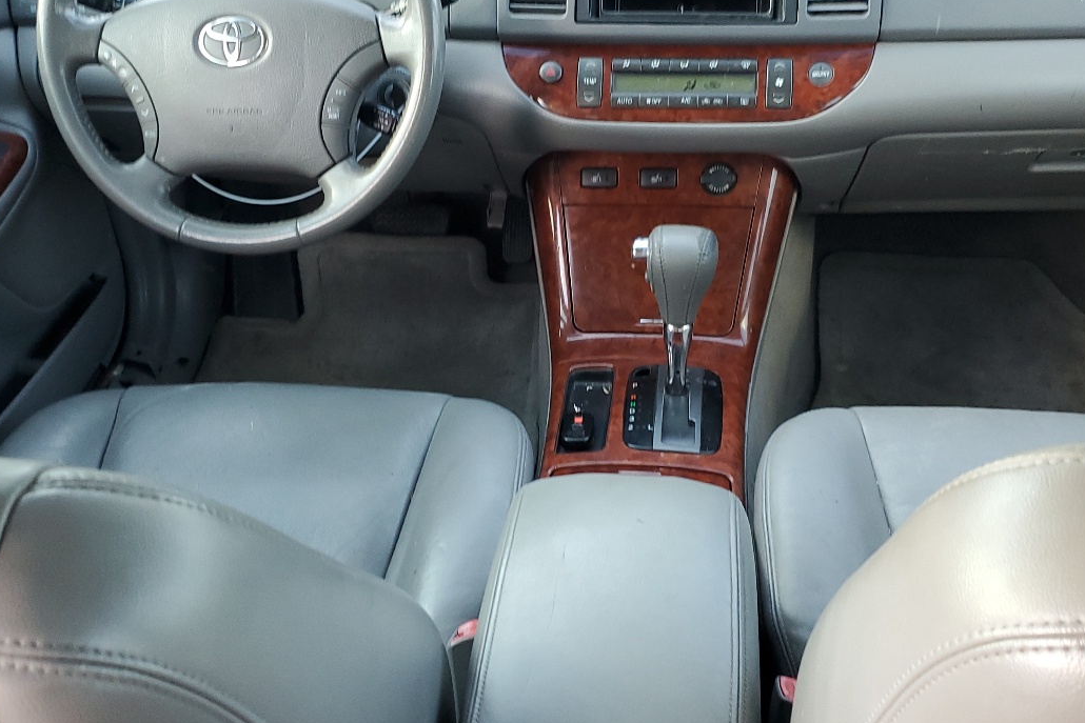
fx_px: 1266
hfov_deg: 46.4
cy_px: 424
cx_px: 544
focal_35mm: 42
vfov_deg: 31.8
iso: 92
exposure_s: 1/60.2
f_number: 1.5
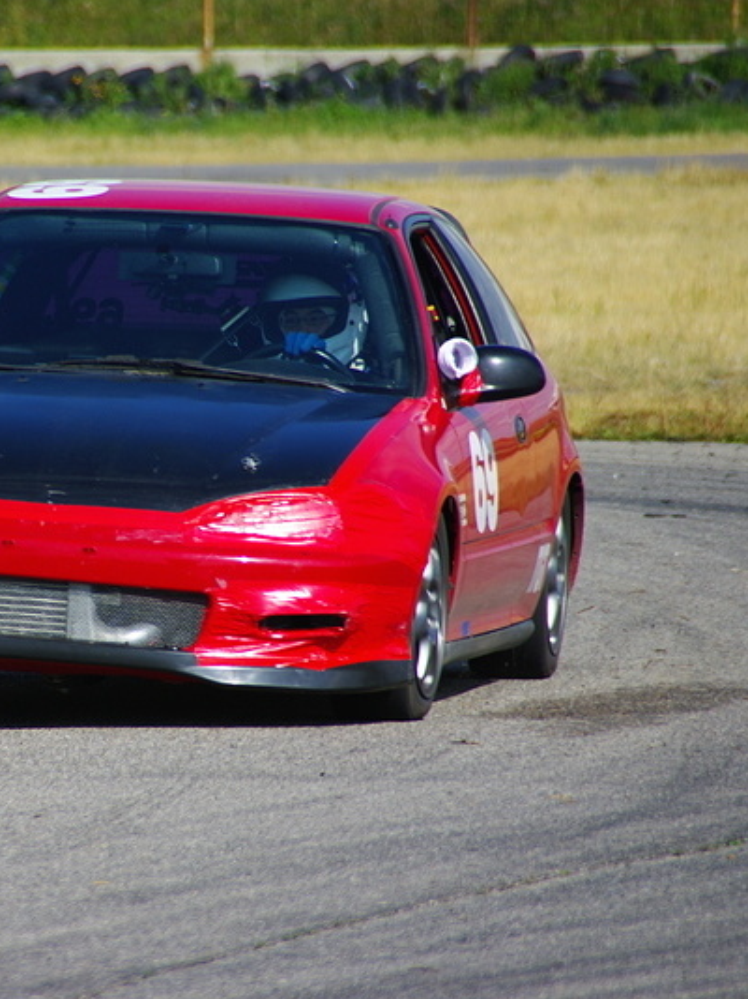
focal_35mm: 541
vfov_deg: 3.7
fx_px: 15599
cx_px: 131
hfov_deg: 2.7
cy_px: 500
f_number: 7.1
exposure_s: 1/400
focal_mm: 250
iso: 100
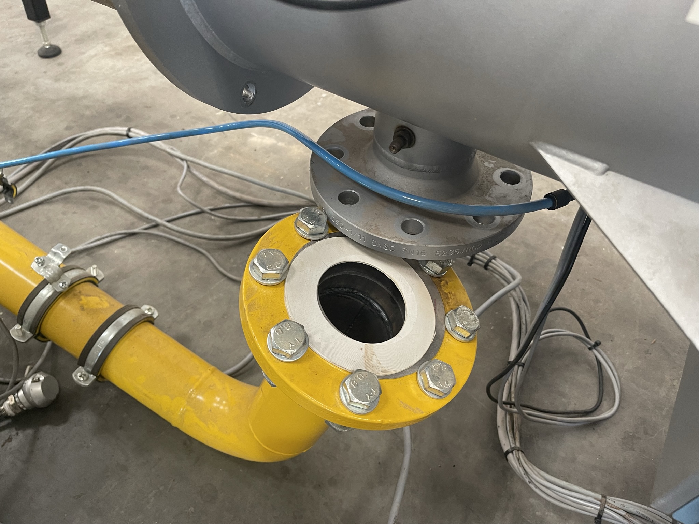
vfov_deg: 53.1
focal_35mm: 26
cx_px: 350
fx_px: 525
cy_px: 262
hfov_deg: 67.3
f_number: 1.6
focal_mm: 5.1
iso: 160
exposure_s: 1/60
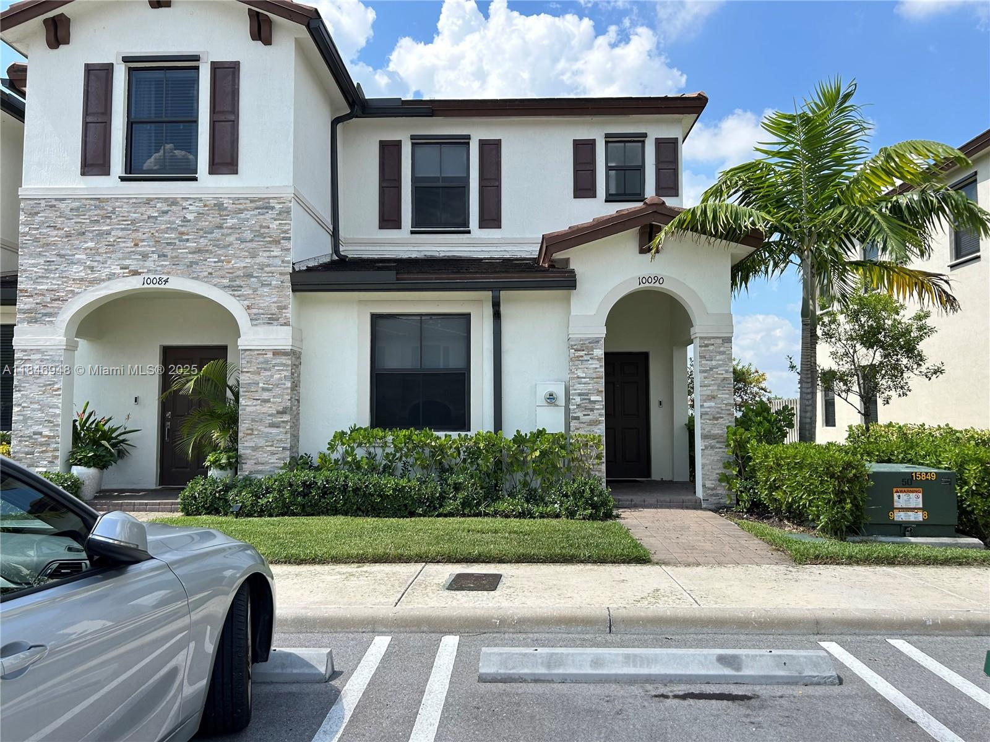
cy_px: 371
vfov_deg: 53.1
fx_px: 744
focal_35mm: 26
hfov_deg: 67.3
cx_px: 495
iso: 50
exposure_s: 1/2632
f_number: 1.5
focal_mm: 5.7
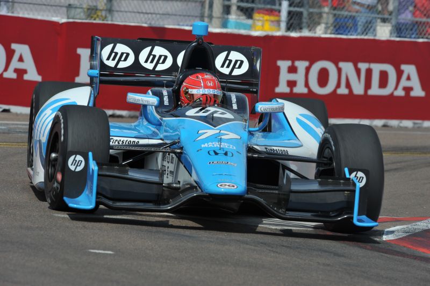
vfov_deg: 3.4
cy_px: 143
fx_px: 4774
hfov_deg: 5.2
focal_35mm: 400
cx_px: 215
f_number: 11
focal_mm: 400
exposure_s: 1/1000
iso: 250
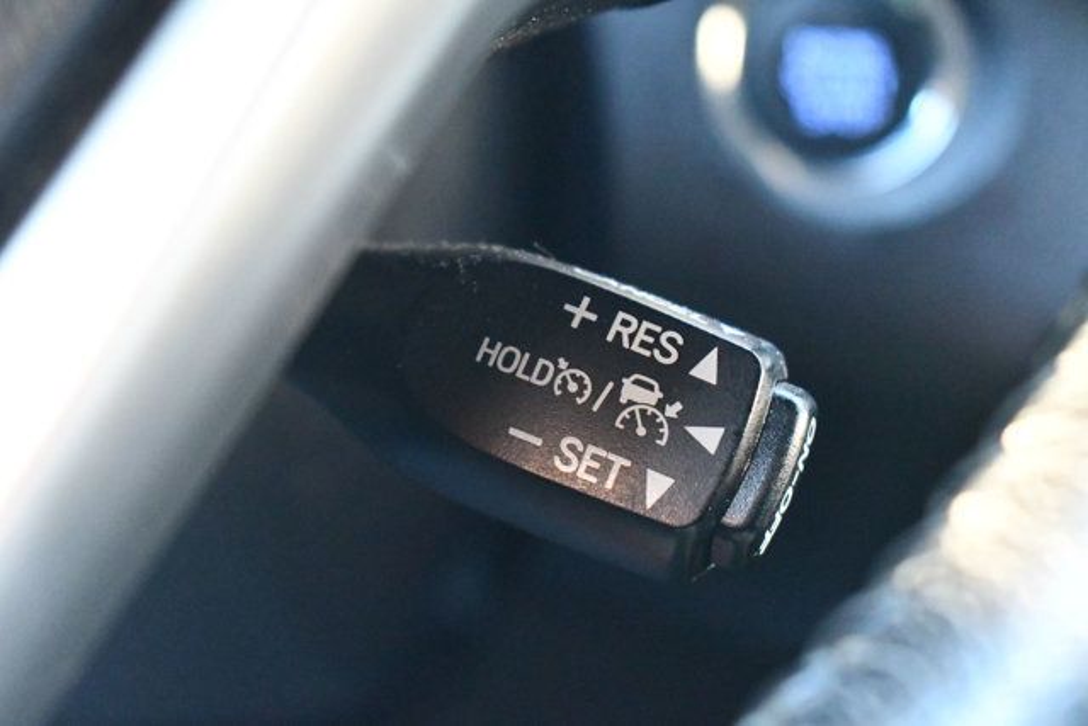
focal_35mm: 72
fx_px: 2176
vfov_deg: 18.9
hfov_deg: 28.1
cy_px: 363
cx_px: 544
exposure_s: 1/40
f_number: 5.3
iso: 12800
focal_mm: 48
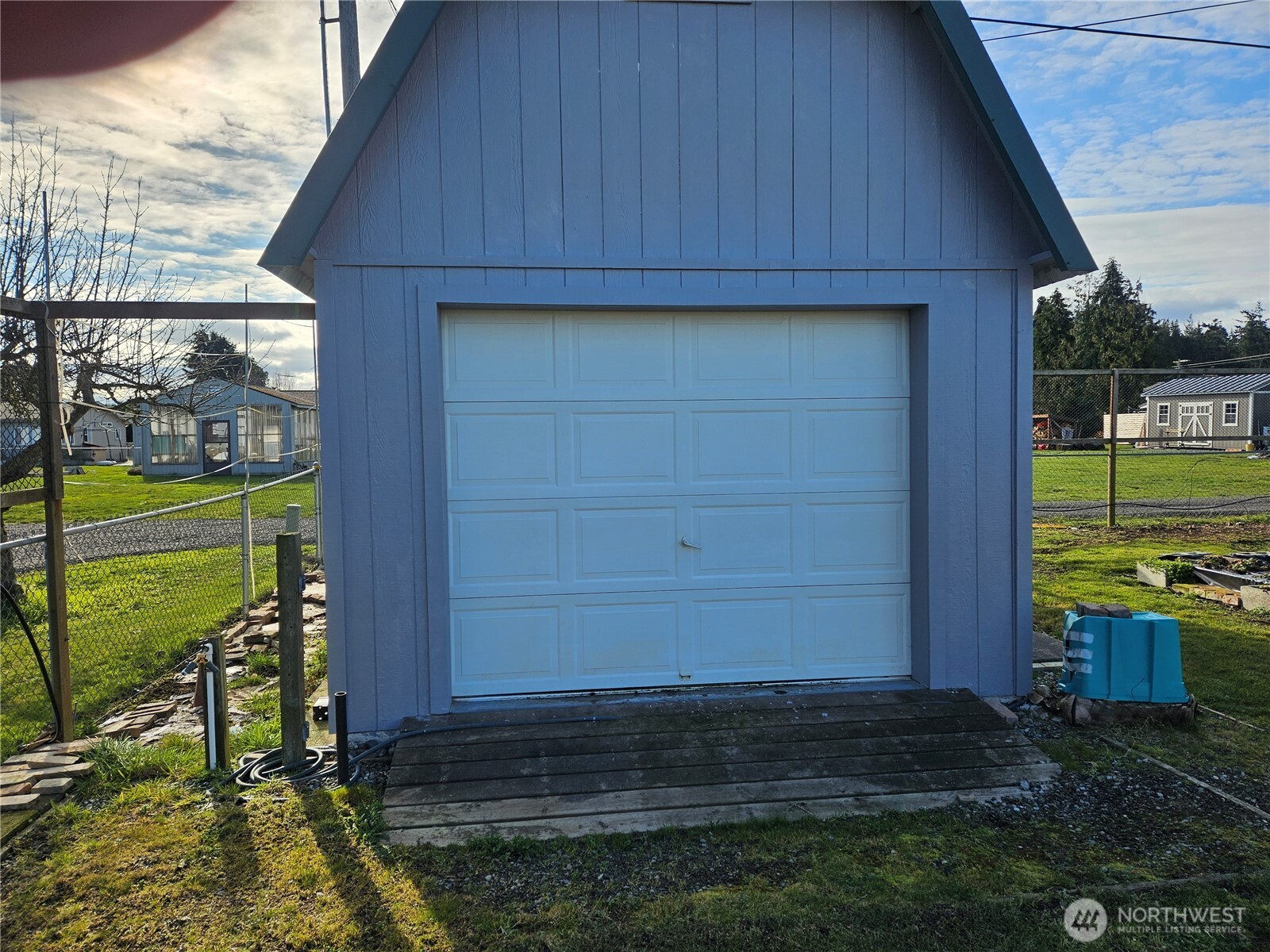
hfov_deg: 73.9
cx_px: 635
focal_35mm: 23
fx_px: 844
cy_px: 476
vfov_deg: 58.9
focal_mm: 5.4
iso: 25
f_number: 1.8
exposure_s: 1/1497
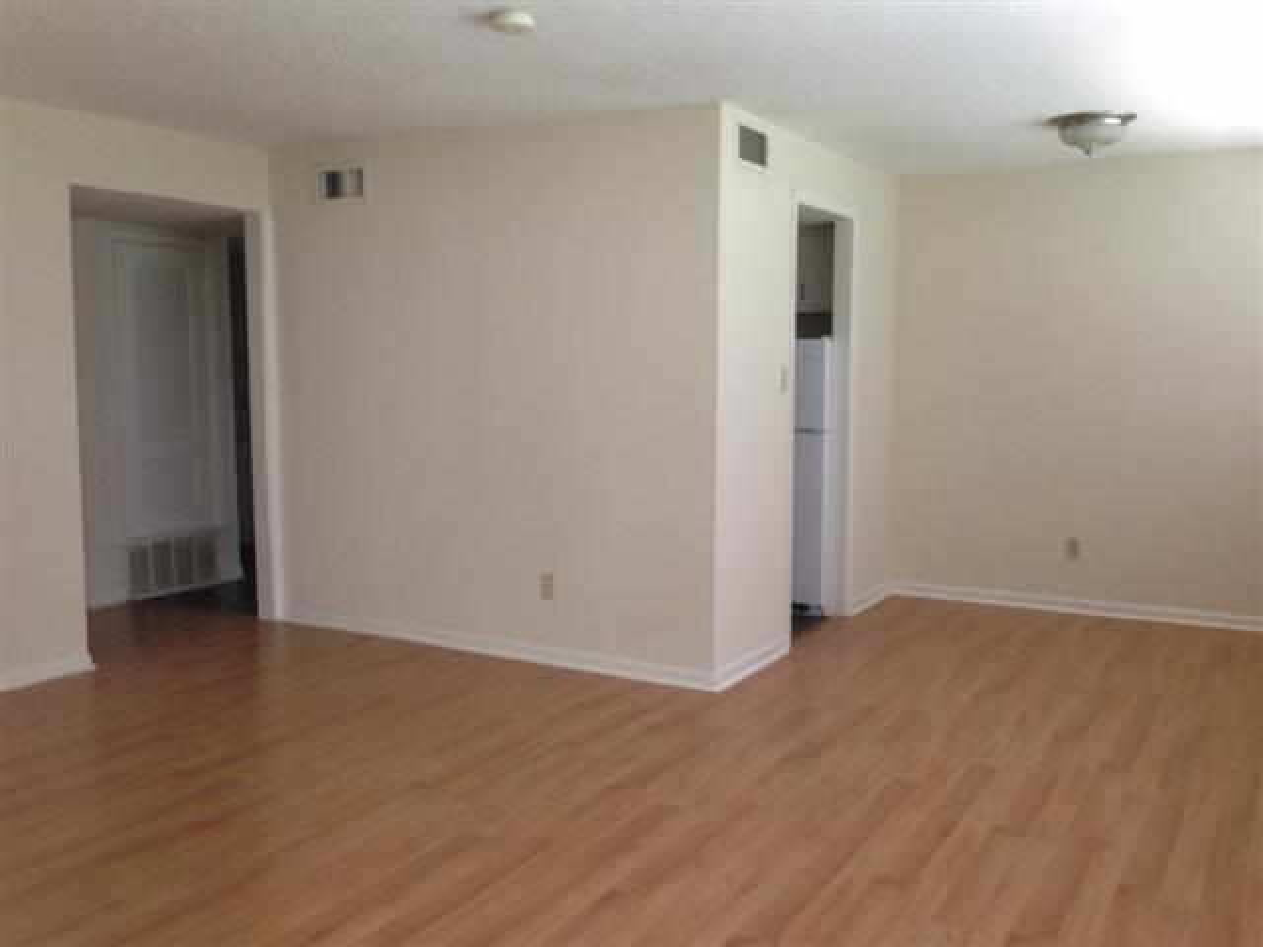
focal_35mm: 33
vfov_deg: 42.9
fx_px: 1204
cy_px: 474
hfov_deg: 55.4
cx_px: 632
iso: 160
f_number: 2.4
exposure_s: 1/20
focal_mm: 4.13
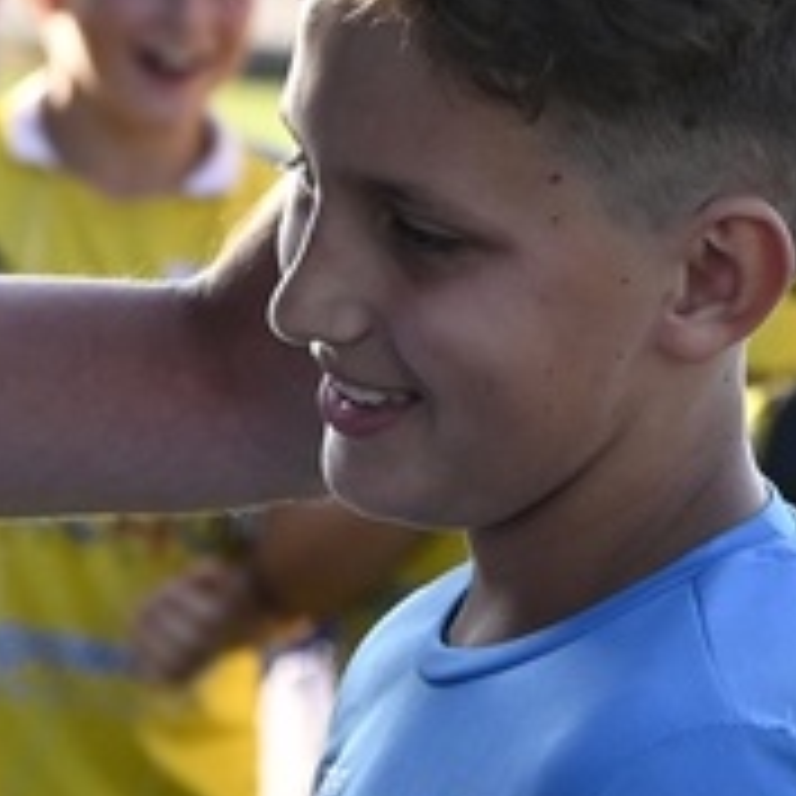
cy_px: 238
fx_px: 13815
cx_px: 519
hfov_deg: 3.3
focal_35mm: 531
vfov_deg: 3.3
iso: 400
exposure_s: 1/500
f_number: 6.3
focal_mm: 86
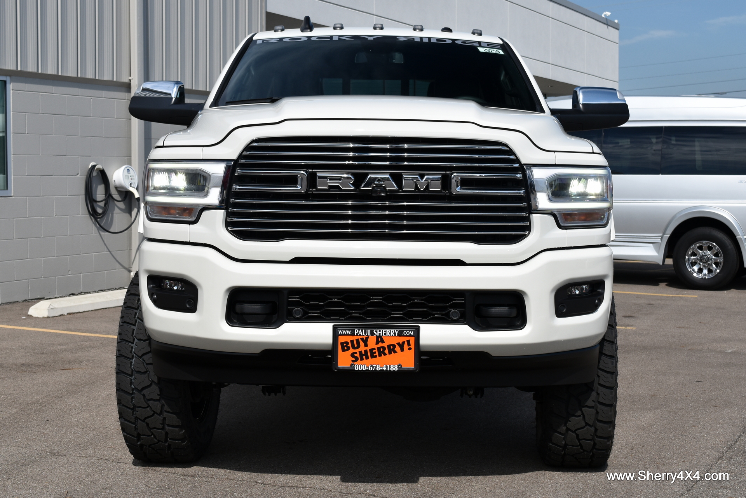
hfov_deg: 37.8
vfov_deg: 25.8
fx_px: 1088
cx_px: 373
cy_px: 249
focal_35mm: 52
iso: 200
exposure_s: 1/250
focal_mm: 35
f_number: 8
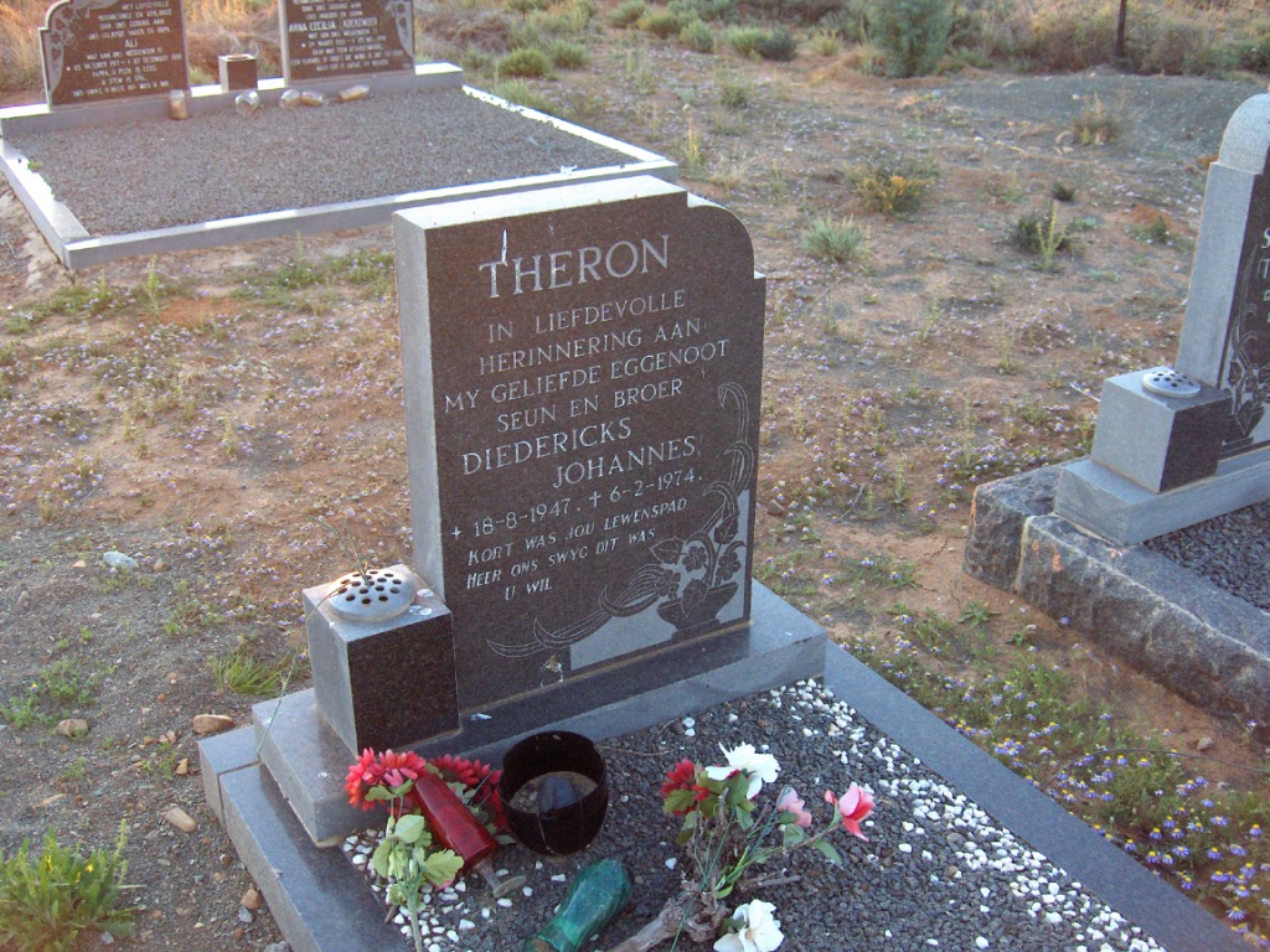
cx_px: 635
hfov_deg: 47.9
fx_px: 1431
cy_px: 476
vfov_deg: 36.8
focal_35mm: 39
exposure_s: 1/108
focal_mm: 8
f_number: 2.8
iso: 200
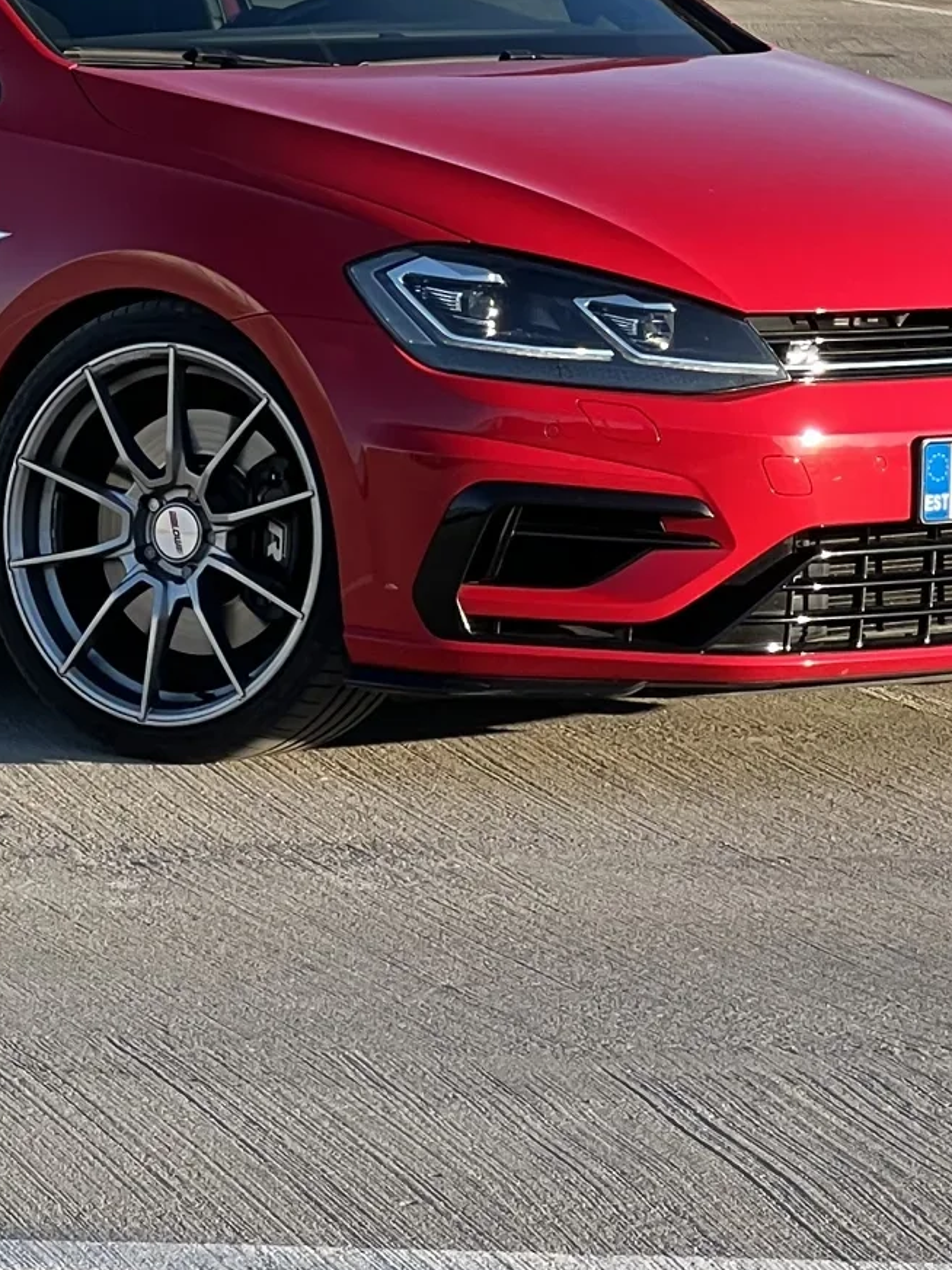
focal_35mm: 226
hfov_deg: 6.6
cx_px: 33
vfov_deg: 8.6
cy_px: -368
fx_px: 8287
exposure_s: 1/237
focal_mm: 9
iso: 32
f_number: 2.8
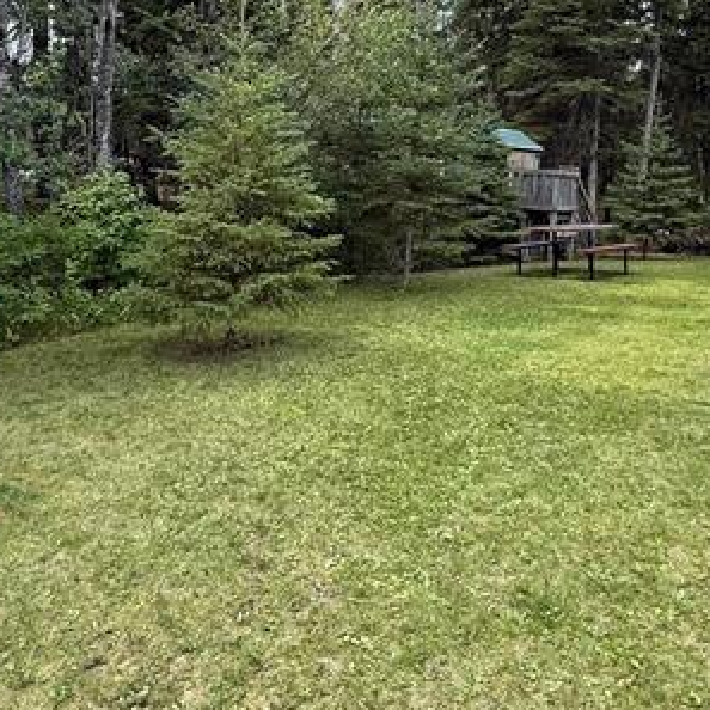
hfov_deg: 50.8
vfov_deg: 50.0
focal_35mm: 32
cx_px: 426
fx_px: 743
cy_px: 227
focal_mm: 2.22
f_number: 2.2
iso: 64
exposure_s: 1/383
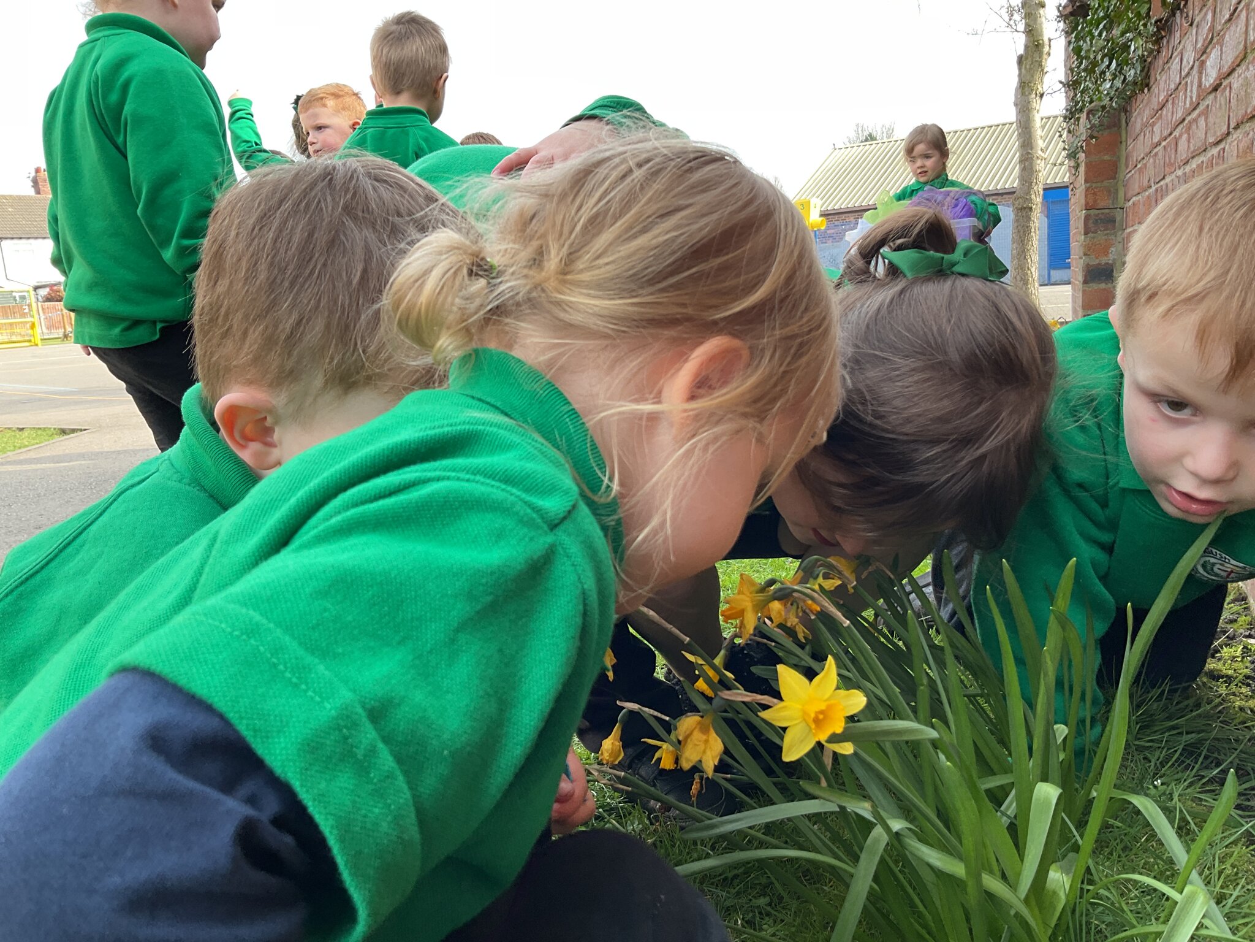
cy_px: 471
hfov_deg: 61.7
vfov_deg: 48.2
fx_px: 1051
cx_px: 628
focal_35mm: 29
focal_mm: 3
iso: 16
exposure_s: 1/128
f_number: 1.8
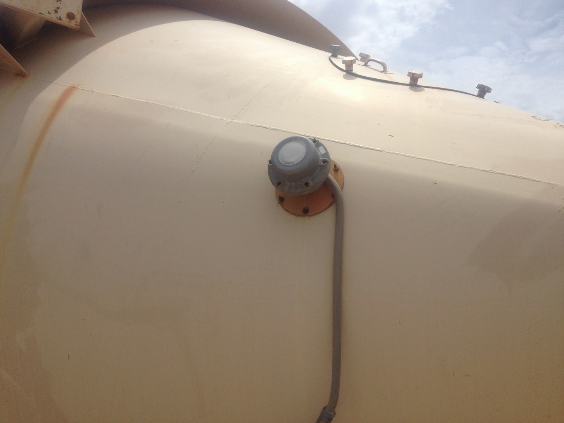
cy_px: 212
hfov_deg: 52.6
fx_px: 570
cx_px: 282
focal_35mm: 35
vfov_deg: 40.7
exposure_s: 1/4608
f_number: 2.4
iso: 50
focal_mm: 4.28
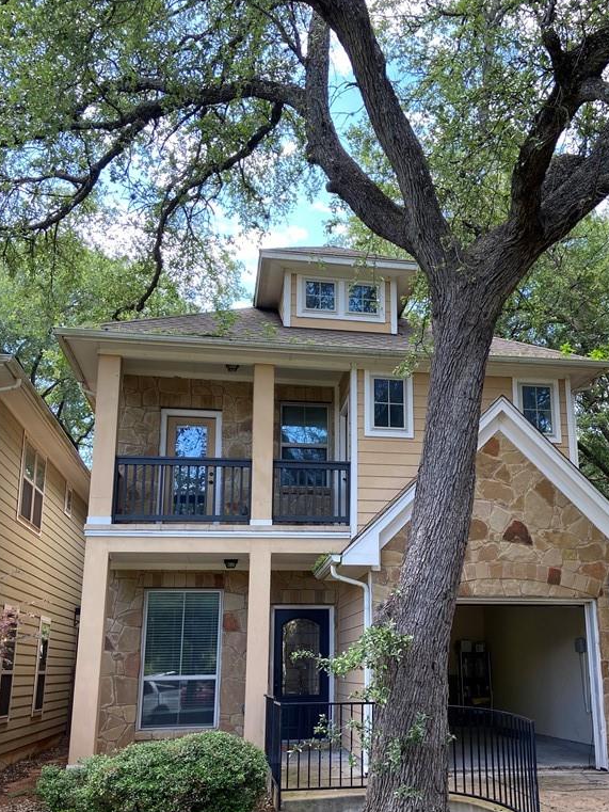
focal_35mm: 35
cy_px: 481
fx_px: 821
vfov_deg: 52.3
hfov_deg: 40.4
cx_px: 383
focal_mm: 4.25
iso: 32
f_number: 1.8
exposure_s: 1/143
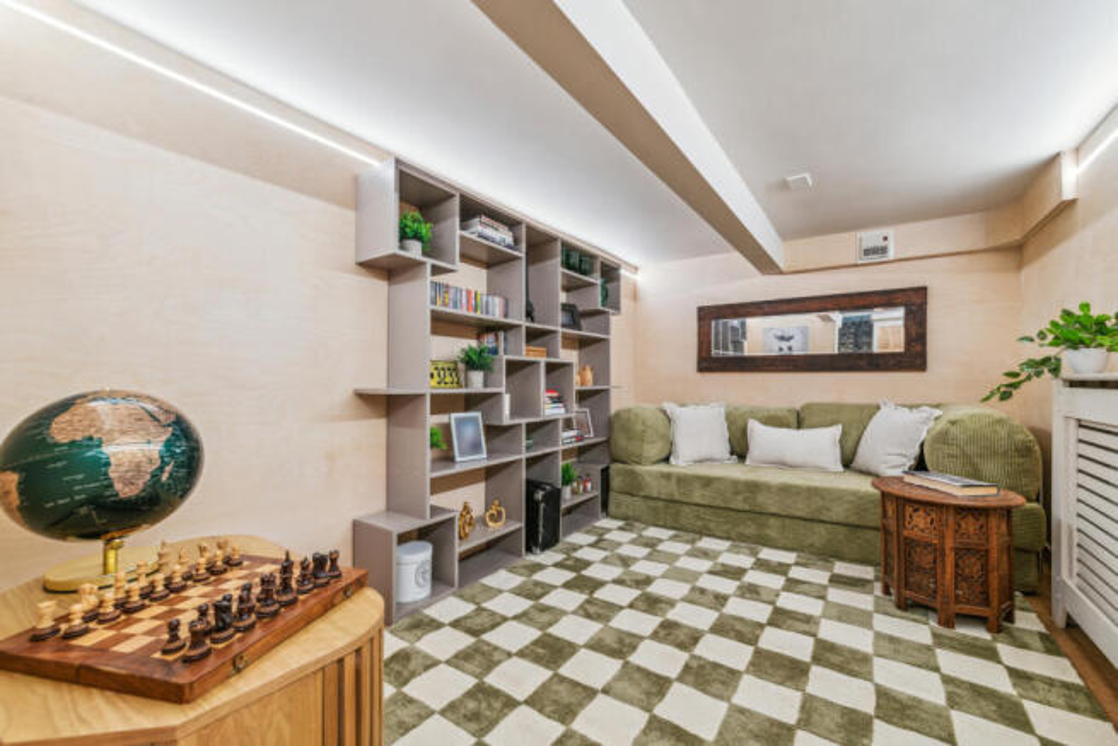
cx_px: 559
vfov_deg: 81.2
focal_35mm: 14
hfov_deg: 104.2
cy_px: 373
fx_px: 435
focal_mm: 14
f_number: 8
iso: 320
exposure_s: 1/2.5
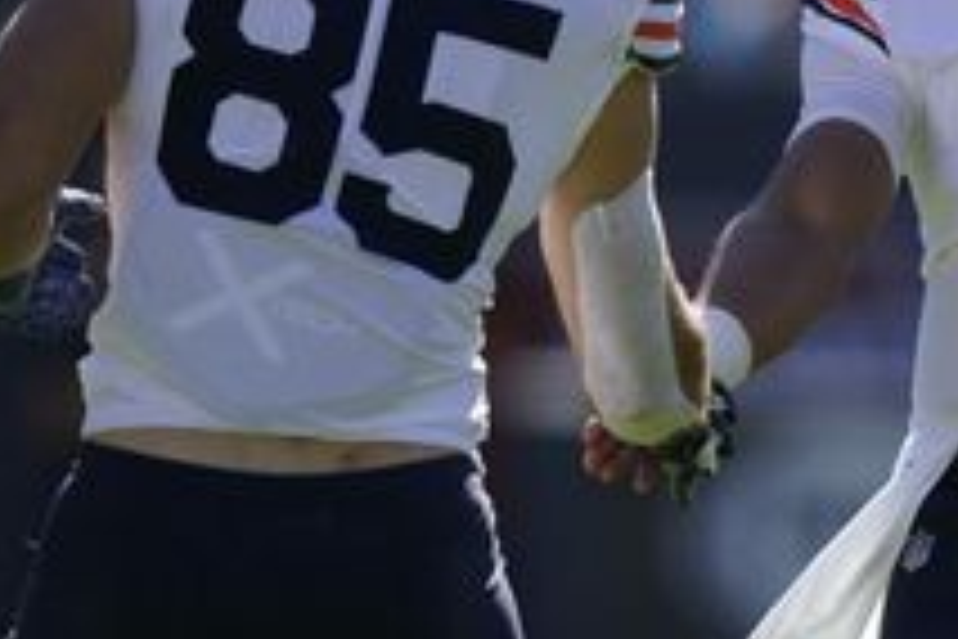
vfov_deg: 0.9
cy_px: 92
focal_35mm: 1502
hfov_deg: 1.4
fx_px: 39967
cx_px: 783
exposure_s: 1/3200
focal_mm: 800
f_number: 5.6
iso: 1250
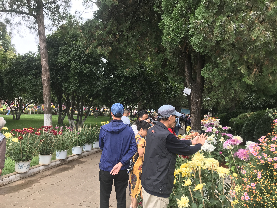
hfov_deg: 63.4
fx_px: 224
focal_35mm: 28
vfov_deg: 49.7
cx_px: 138
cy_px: 104
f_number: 1.8
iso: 20
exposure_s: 1/252
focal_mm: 3.99
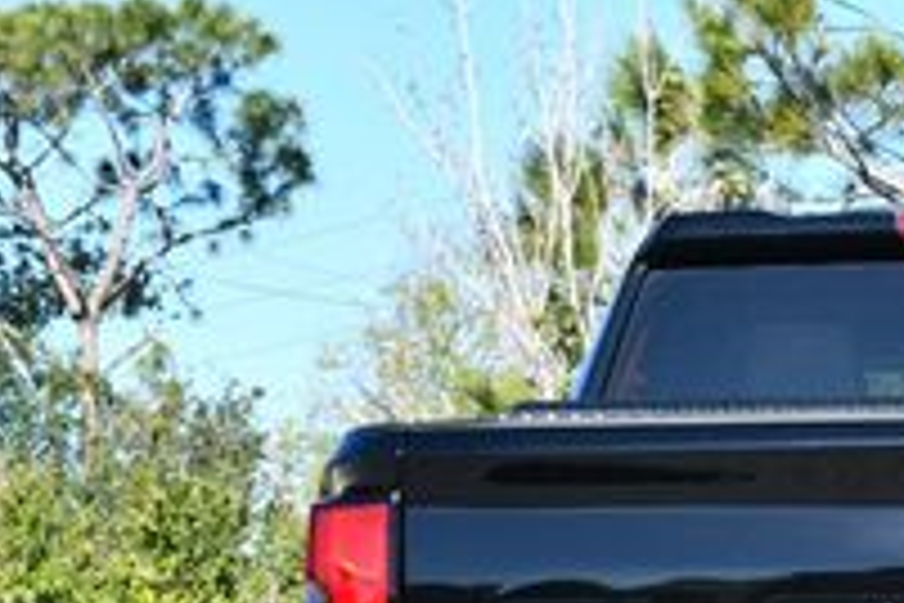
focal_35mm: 198
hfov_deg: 10.3
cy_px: 729
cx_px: 971
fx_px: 4972
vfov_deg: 6.9
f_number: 8
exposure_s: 1/250
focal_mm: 31
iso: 160
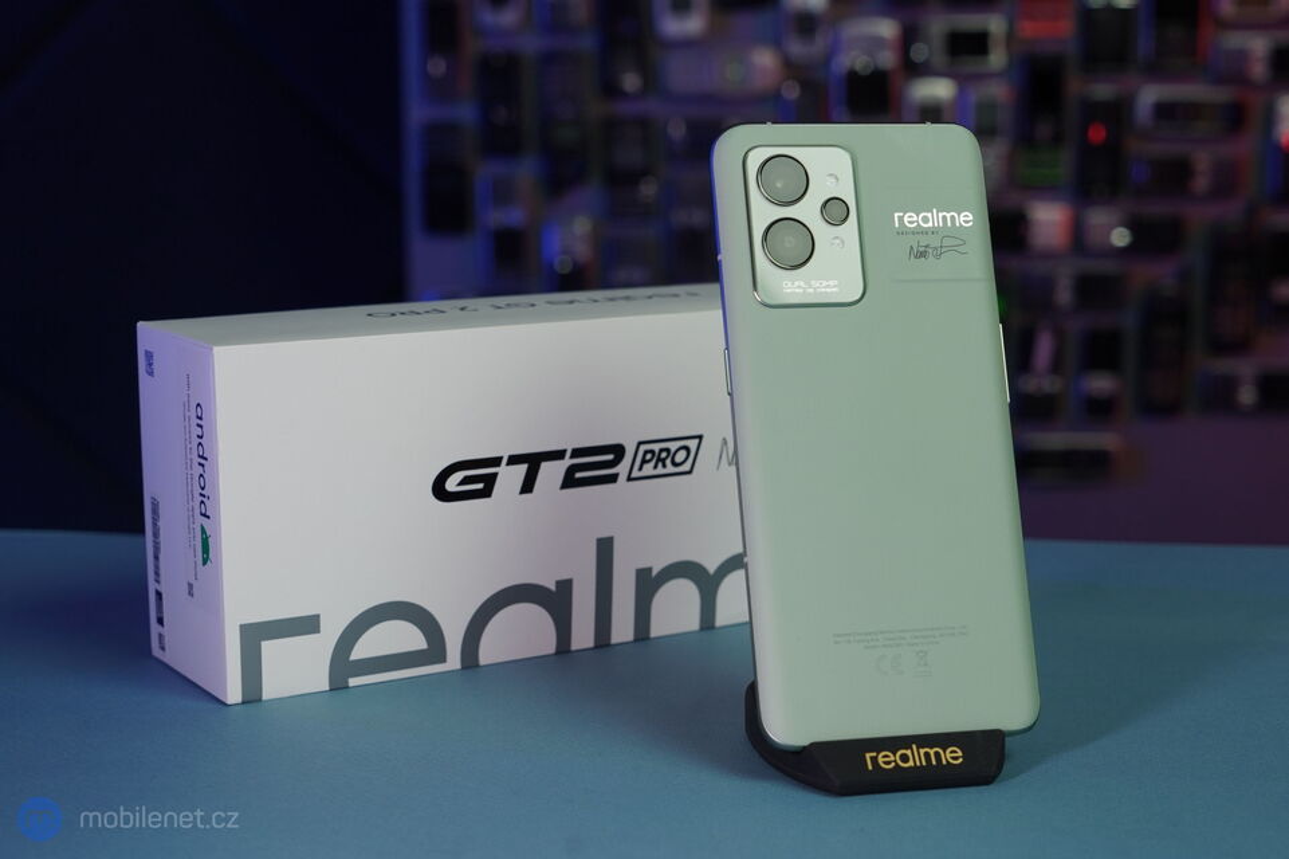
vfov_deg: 28.1
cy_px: 430
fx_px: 1718
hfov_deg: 41.1
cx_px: 644
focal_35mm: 48
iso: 500
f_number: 6.3
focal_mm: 48
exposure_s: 1/160
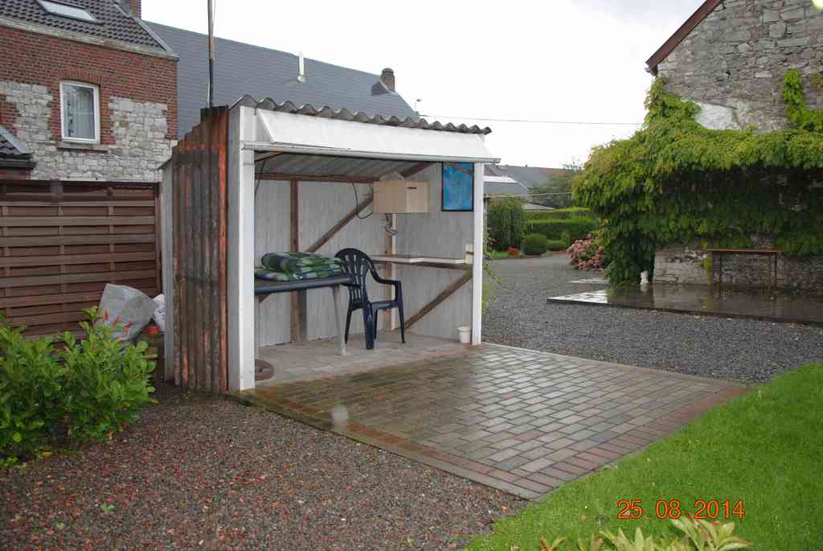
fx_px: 721
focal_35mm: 32
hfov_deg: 59.4
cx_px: 412
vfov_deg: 41.8
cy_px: 276
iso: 200
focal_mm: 21
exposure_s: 1/60
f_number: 3.8
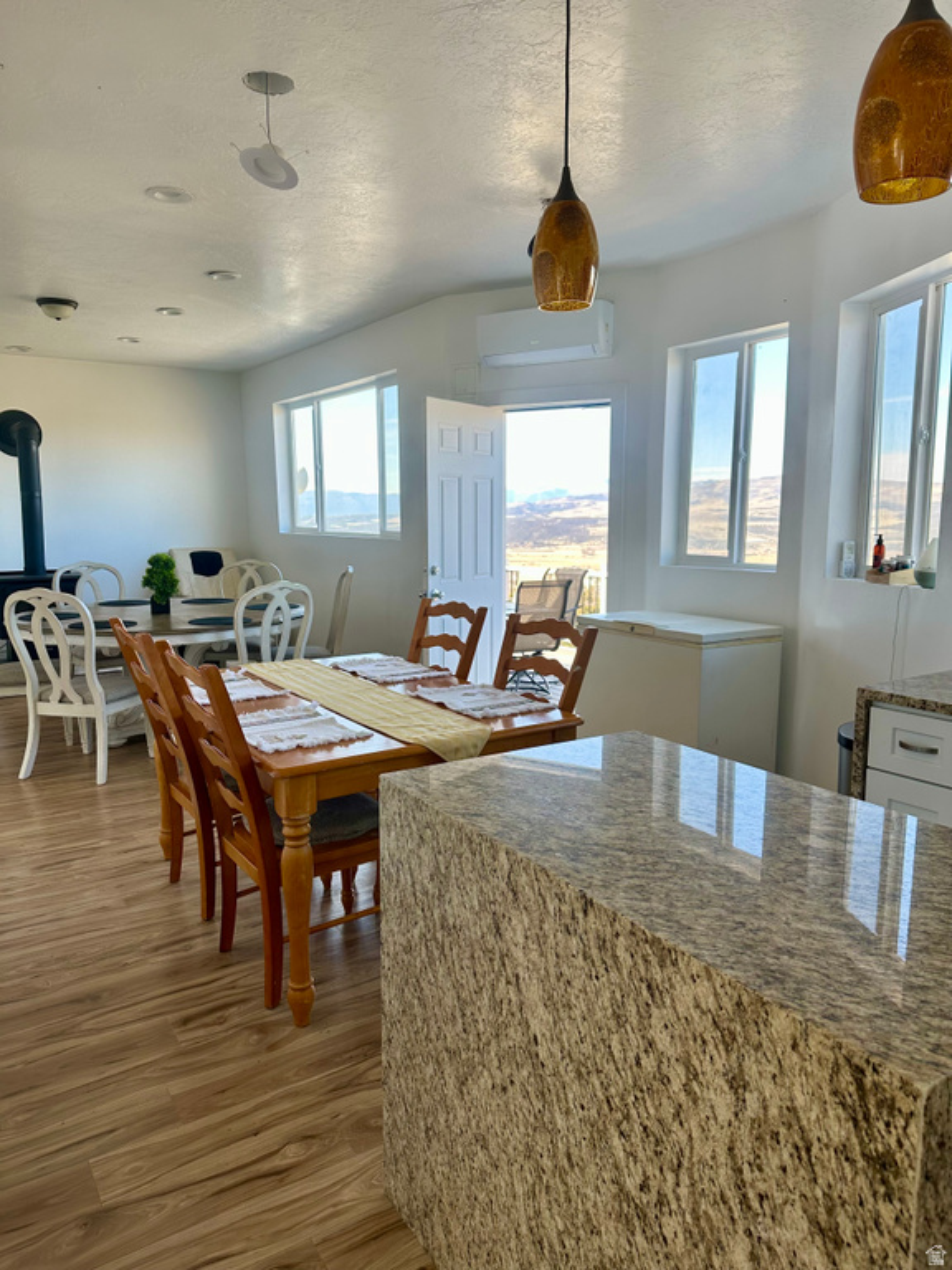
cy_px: 635
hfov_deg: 56.8
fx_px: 880
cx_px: 476
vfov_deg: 71.6
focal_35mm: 24
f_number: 1.78
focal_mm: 6.86
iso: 80
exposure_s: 1/241
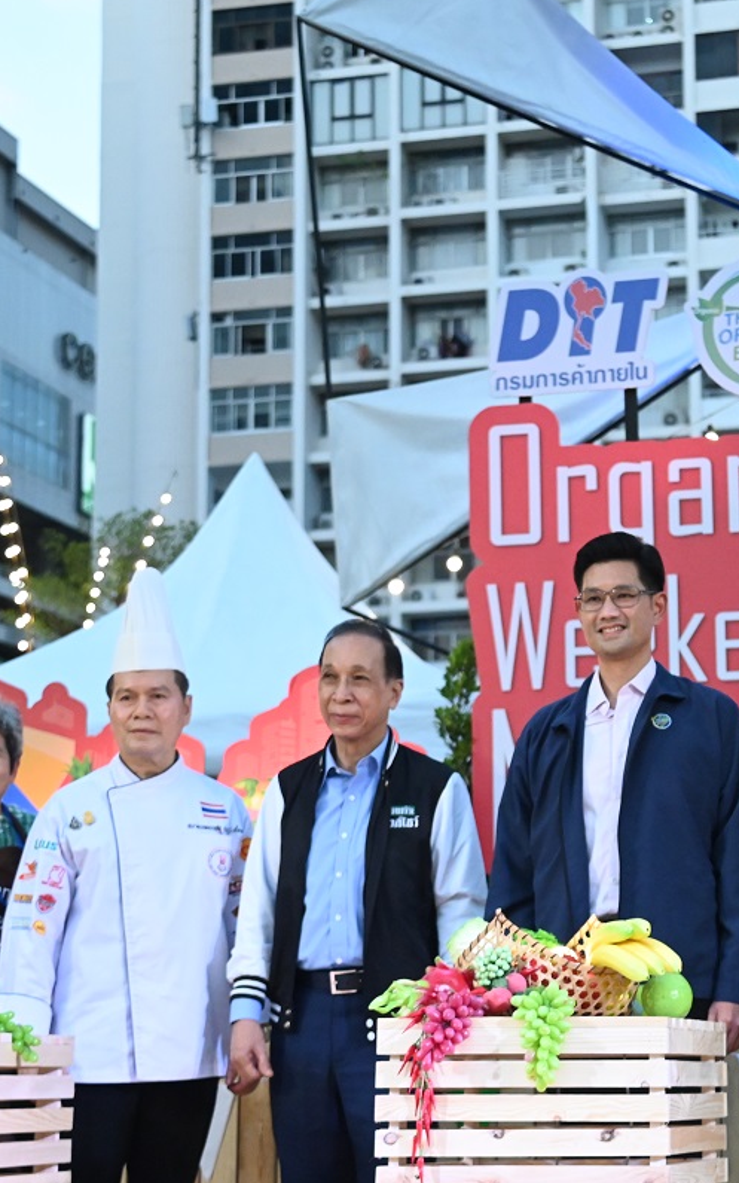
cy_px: 637
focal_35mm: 75
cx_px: 621
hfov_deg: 17.2
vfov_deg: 27.5
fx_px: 2416
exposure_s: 1/1250
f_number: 4
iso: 8000
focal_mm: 44
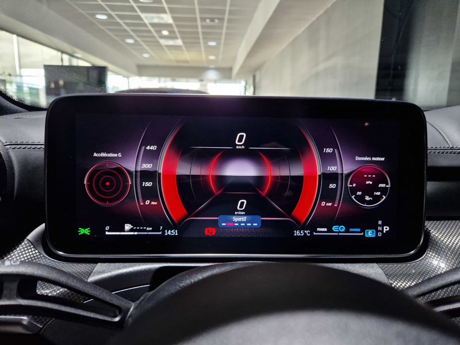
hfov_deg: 73.9
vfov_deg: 58.9
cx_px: 230
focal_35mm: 23
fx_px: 306
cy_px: 172
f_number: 1.8
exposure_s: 1/100
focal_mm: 5.4
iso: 400
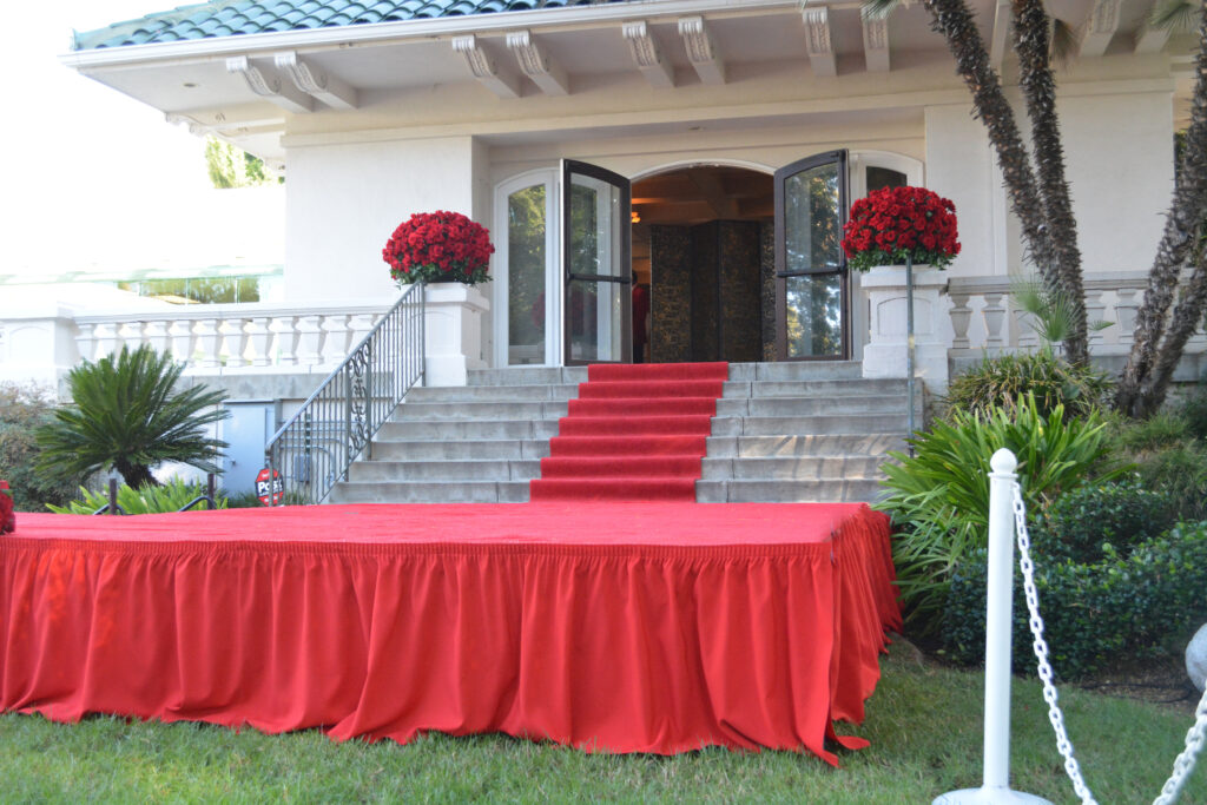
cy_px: 402
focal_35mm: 39
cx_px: 604
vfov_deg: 34.2
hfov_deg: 49.5
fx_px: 1308
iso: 2000
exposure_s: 1/320
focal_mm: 26
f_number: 5
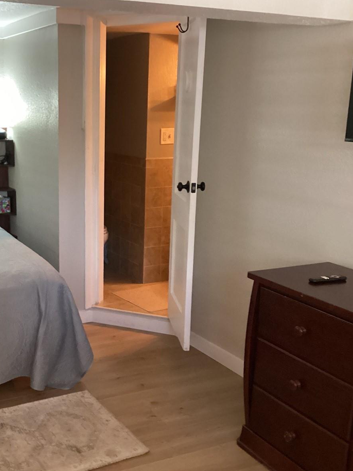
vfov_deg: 44.8
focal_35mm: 42
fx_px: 571
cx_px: 86
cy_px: 237
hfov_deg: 33.6
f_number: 2.4
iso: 400
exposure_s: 1/33
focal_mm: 3.3
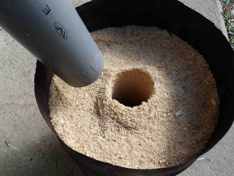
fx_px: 237
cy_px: 88
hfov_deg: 52.6
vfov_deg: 40.7
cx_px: 117
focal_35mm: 35
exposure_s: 1/200
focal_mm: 4.8
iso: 100
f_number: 5
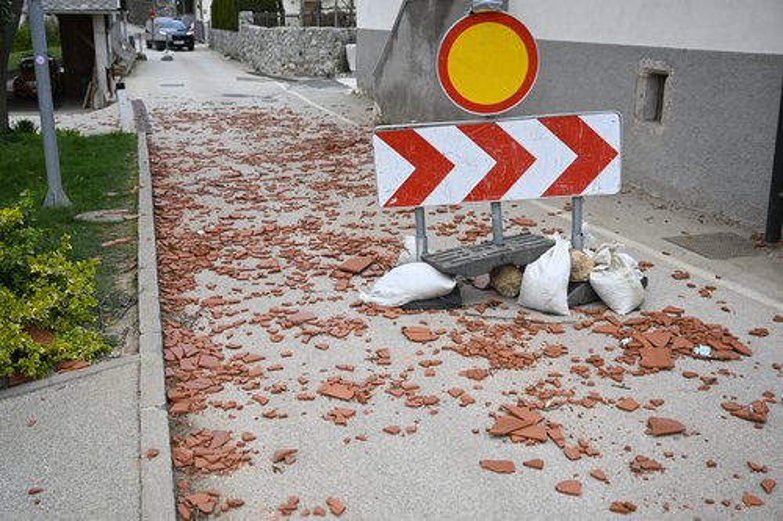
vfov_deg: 35.9
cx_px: 392
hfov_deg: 51.9
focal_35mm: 37
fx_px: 804
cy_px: 260
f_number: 4
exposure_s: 1/500
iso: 160
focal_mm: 37
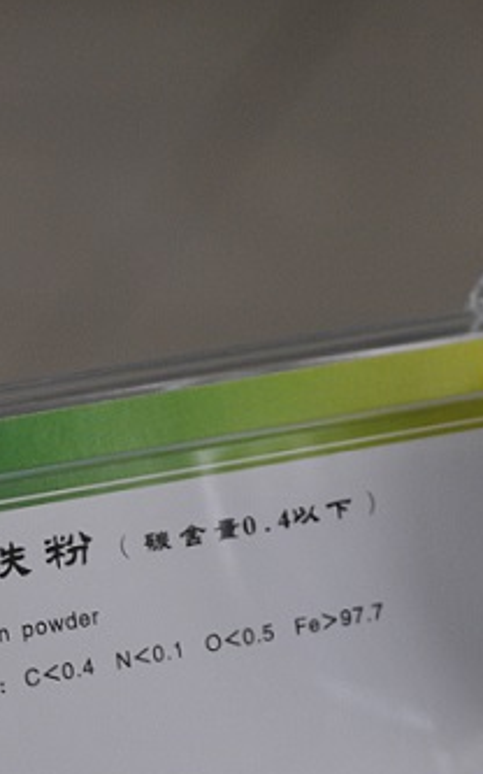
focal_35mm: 201
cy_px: 518
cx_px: 404
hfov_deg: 6.5
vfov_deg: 10.4
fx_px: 4235
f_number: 4.8
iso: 360
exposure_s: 1/60
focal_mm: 50
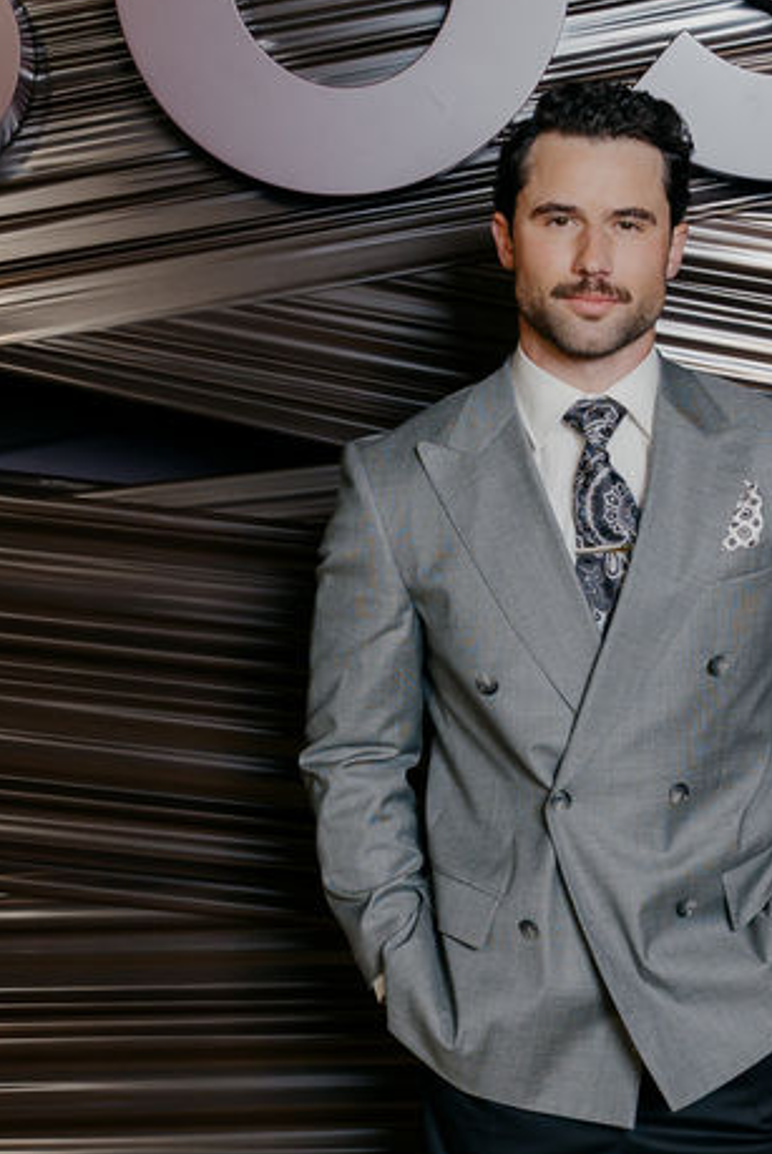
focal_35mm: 78
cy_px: 568
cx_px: 483
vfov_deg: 26.0
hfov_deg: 17.5
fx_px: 2503
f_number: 4.5
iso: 800
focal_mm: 28
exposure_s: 1/125
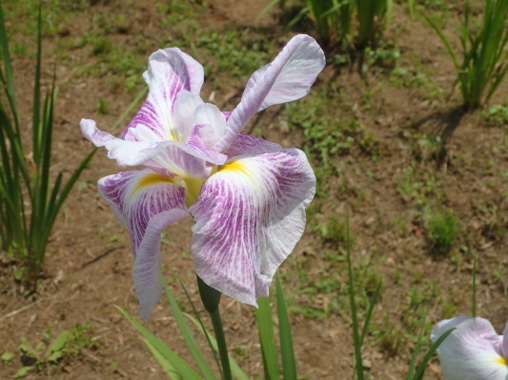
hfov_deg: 43.9
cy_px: 190
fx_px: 631
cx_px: 254
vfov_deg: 33.6
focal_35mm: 43
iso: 100
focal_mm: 7.86
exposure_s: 1/1000
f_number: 4
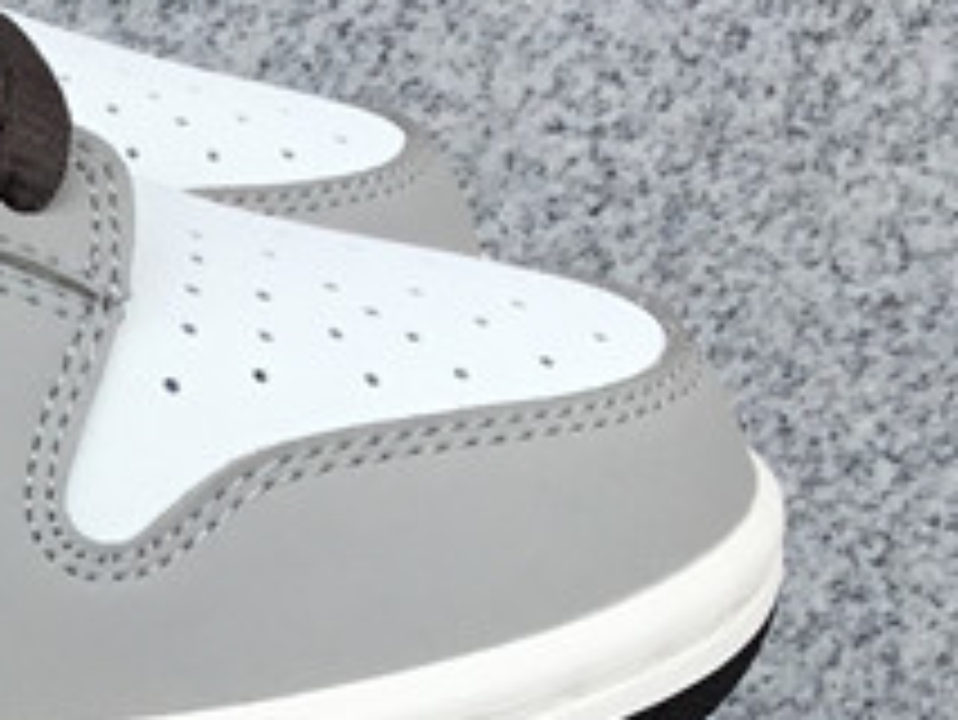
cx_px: -580
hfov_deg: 13.9
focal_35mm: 131
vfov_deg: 11.2
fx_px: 3627
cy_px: 808
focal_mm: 3.3
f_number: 2.4
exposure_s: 1/468
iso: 25
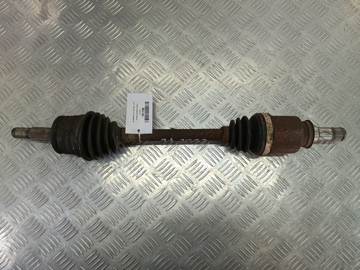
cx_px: 180
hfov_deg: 73.9
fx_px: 239
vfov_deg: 58.9
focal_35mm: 23
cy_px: 135
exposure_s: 1/100
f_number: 1.6
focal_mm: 4.11
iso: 132
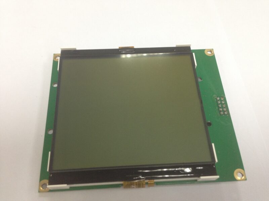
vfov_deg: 42.9
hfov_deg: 55.4
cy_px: 100
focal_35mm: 33
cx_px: 134
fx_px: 256
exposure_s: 1/20
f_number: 2.4
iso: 125
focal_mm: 4.12
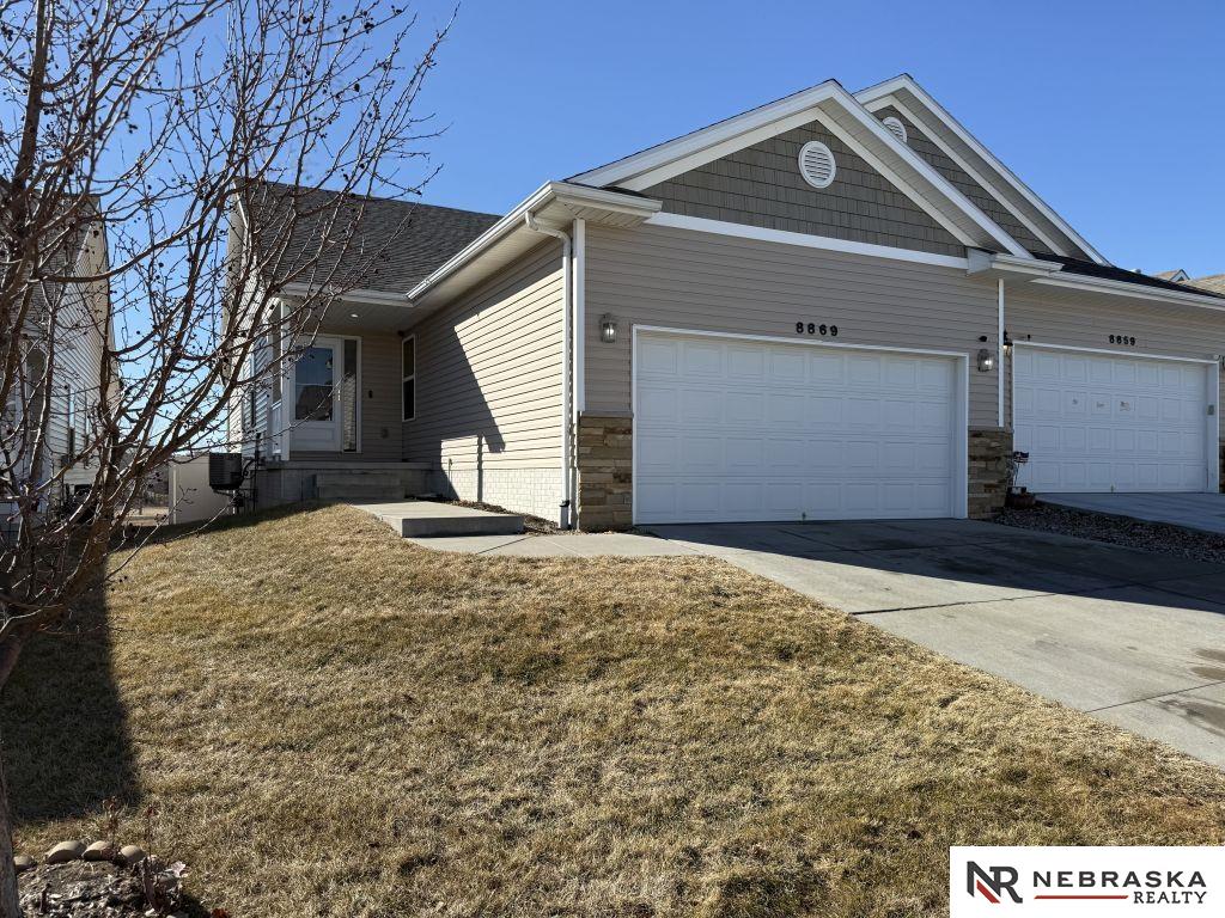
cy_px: 459
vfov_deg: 56.8
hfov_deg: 71.6
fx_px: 849
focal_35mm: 24
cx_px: 612
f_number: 1.78
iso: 80
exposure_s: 1/3953
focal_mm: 6.76
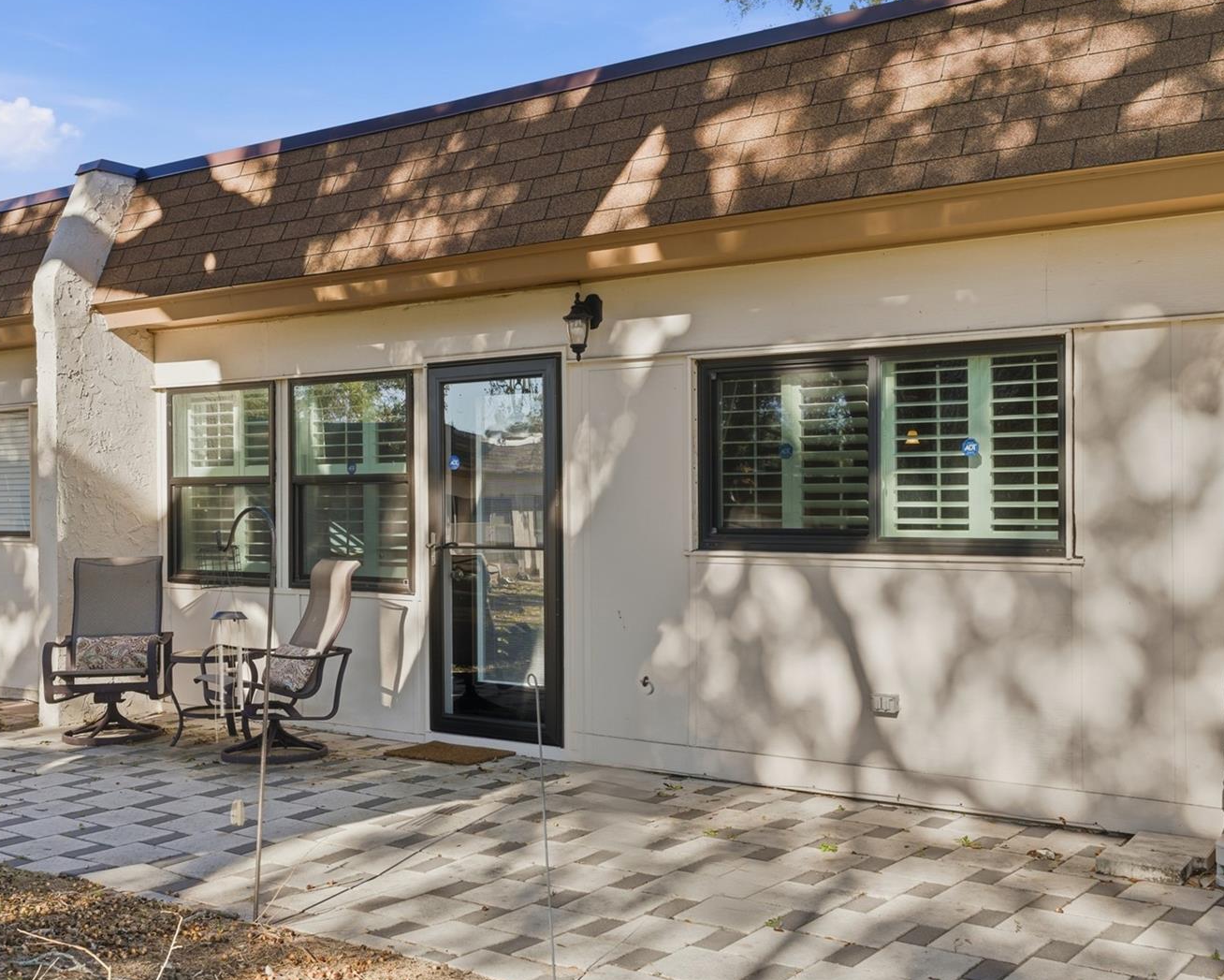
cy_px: 486
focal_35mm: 40
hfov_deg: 46.2
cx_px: 591
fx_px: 1434
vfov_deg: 37.7
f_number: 8
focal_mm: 34.5
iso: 100
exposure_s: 1/400
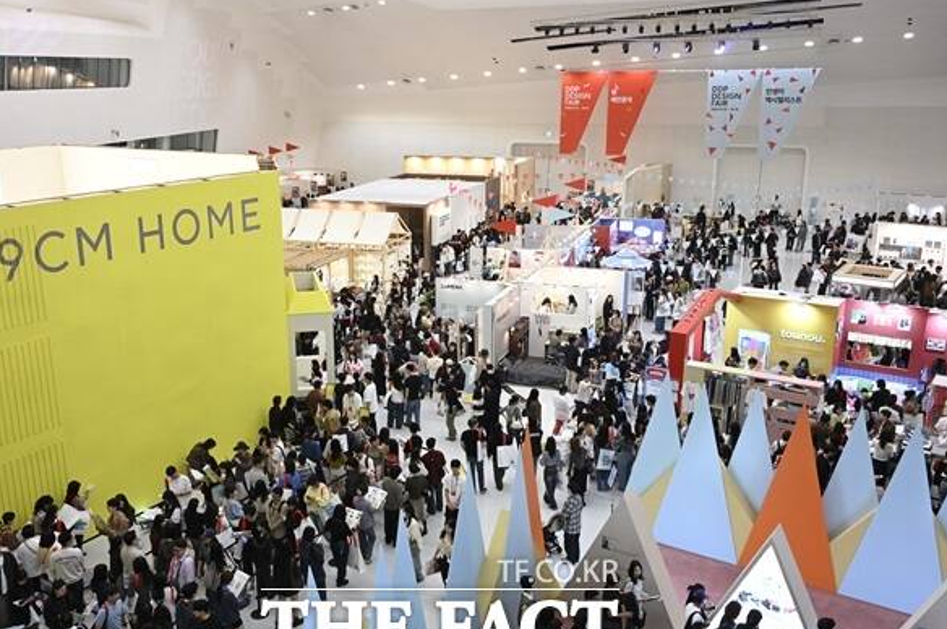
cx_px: 439
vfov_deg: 38.2
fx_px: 908
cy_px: 337
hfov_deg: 55.0
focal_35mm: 35
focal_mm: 31.5
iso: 2500
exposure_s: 1/125
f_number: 4.8
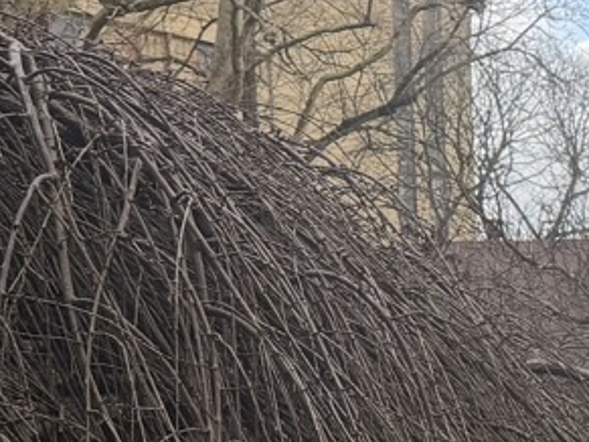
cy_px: 657
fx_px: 2245
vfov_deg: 10.8
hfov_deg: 12.5
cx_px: 1291
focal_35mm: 132
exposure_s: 1/677
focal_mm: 6.76
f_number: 1.78
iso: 80
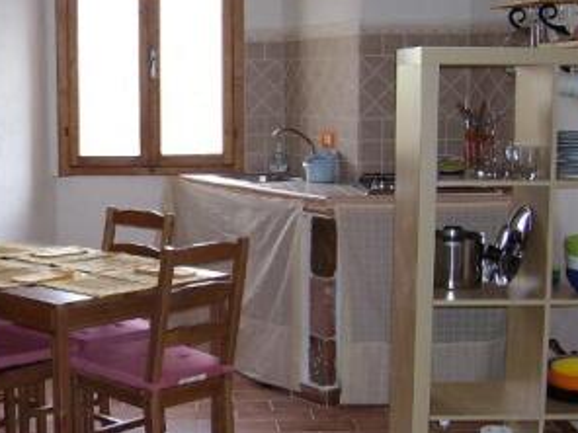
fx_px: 1119
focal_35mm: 67
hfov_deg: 28.5
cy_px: 221
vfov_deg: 21.9
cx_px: 138
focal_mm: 5.6
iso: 80
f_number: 2.7
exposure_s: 1/60
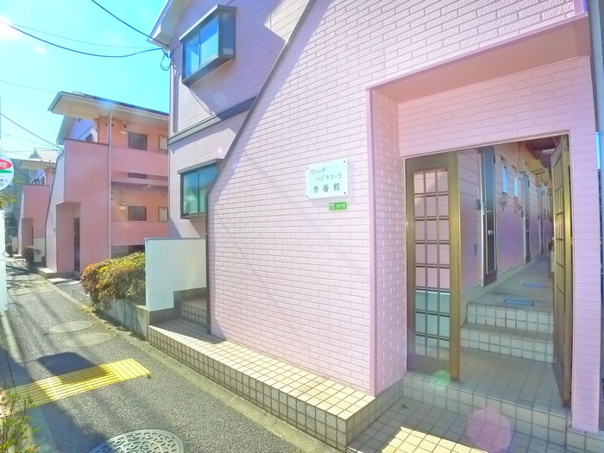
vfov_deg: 56.8
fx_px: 419
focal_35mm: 24
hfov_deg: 71.6
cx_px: 302
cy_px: 226
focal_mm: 5.1
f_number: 4
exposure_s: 1/400
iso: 400
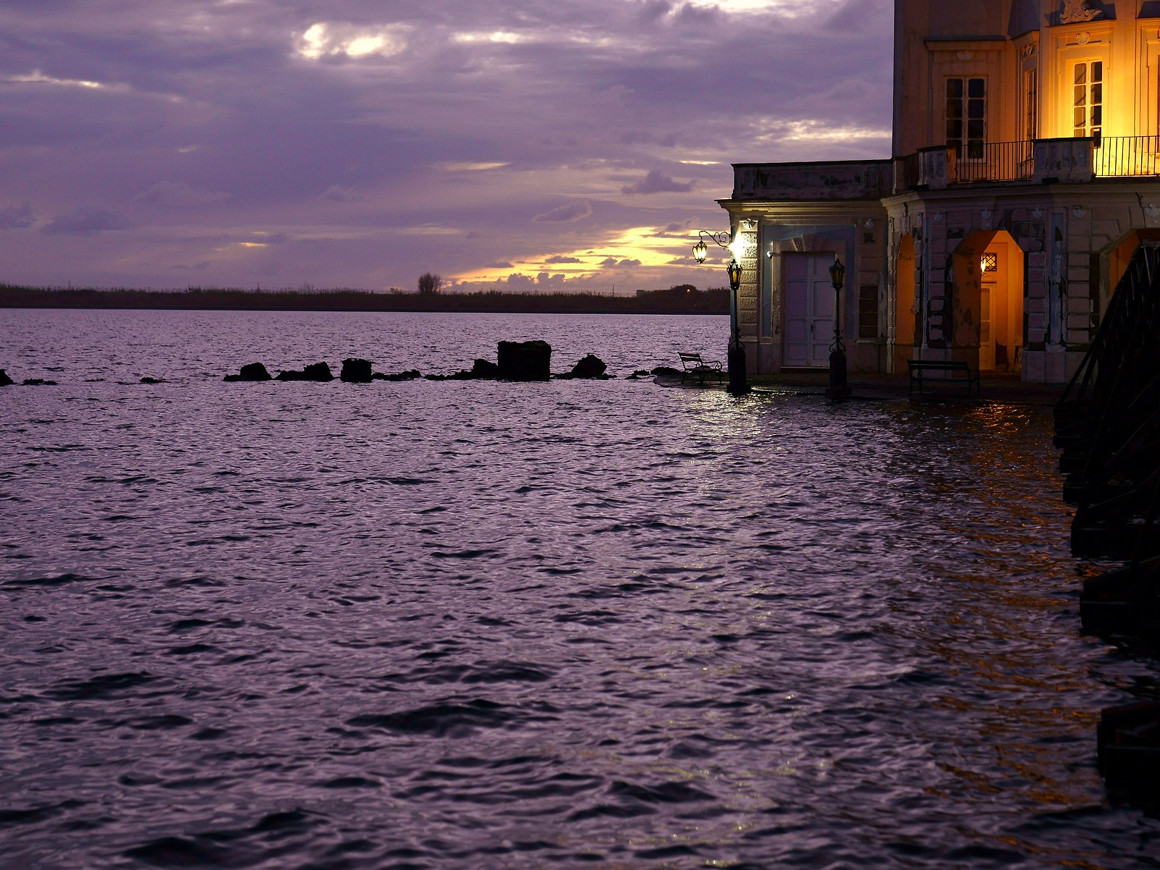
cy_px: 294
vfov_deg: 20.4
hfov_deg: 26.9
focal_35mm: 72
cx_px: 725
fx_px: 2413
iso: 250
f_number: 3.2
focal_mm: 50
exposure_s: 1/25
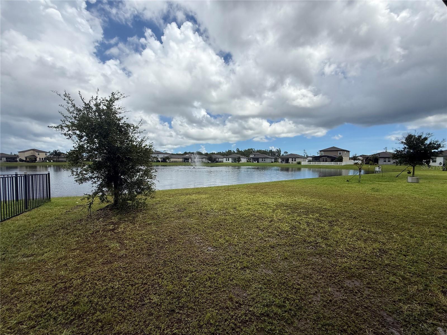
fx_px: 181
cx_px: 224
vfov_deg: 85.7
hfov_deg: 102.1
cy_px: 168
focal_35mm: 14
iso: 50
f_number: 2.2
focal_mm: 2.22
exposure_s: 1/3663
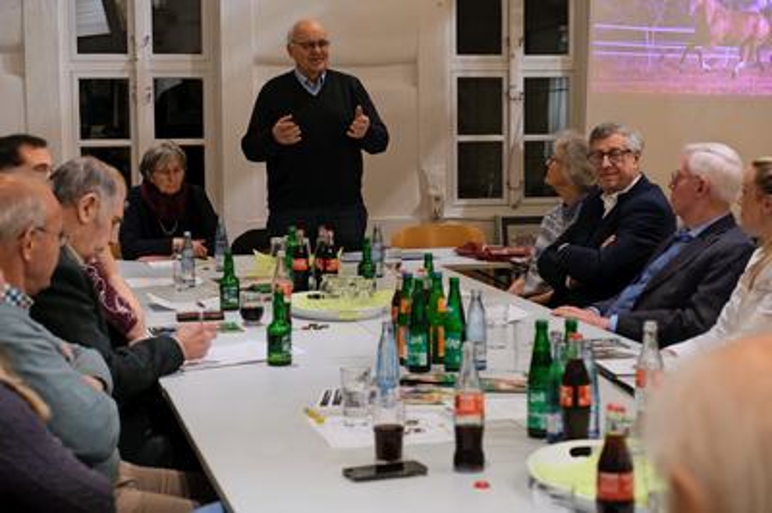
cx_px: 386
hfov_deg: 30.5
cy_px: 256
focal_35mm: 66
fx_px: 1414
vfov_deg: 20.6
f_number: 5
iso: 4000
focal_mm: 43.9
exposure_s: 1/160
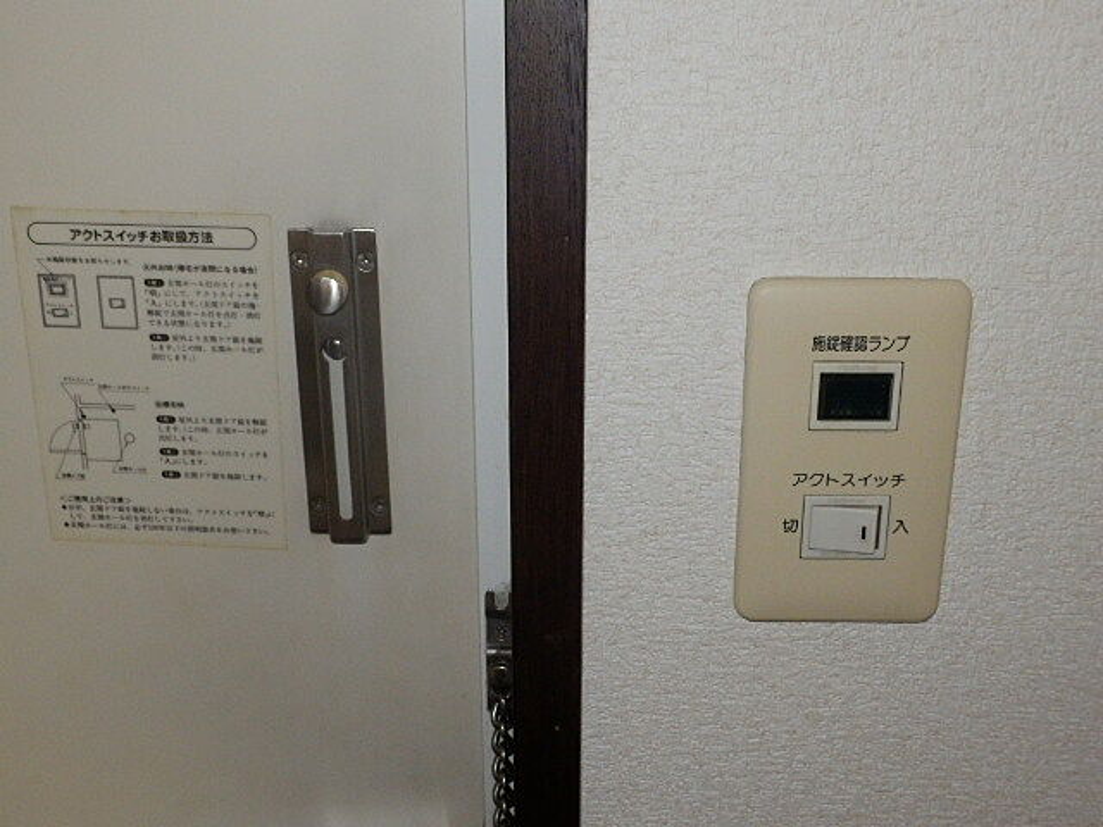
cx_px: 552
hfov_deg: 42.9
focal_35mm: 44
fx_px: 1402
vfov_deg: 32.9
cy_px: 414
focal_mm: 7.9
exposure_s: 1/40
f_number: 10.6
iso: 800
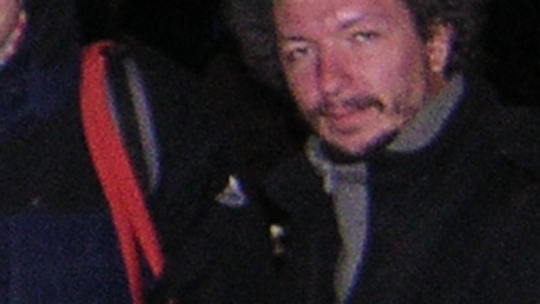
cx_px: -194
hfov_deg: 10.8
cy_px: 10
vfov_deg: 6.3
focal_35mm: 194
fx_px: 2779
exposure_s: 1/60.1
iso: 400
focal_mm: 4.7
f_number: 2.6
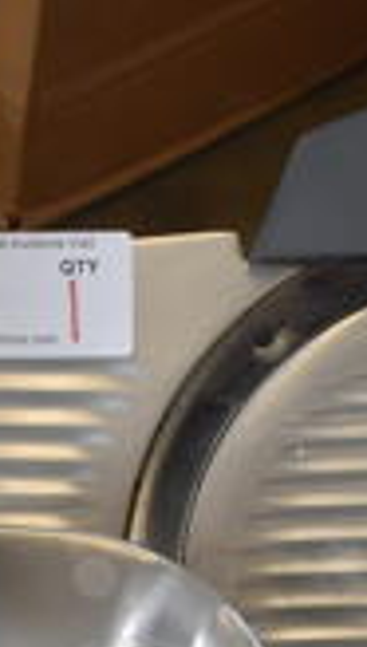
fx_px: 1805
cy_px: 738
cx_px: 95
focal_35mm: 105
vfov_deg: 19.4
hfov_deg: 11.6
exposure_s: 1/250
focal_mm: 18
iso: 800
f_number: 3.5
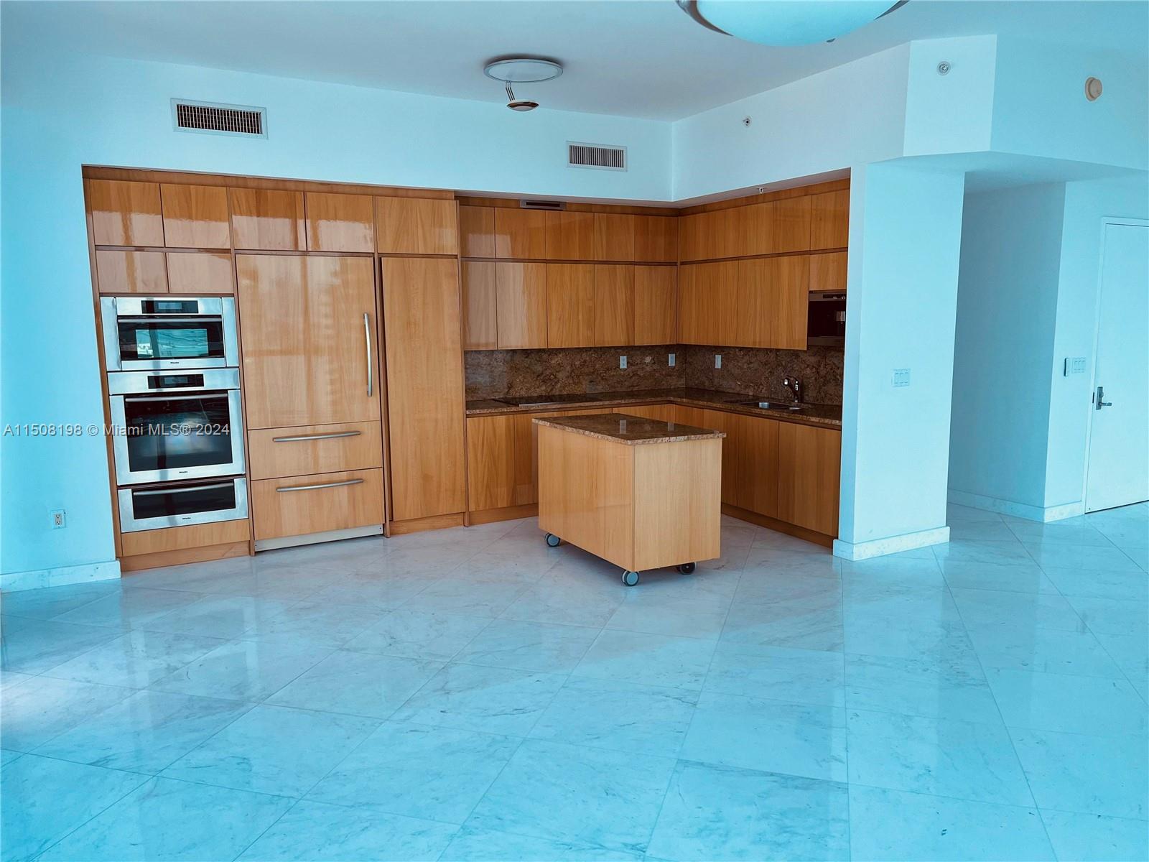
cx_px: 574
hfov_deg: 67.3
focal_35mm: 26
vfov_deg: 53.1
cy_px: 431
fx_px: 863
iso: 50
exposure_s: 1/438
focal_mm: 5.1
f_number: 1.6
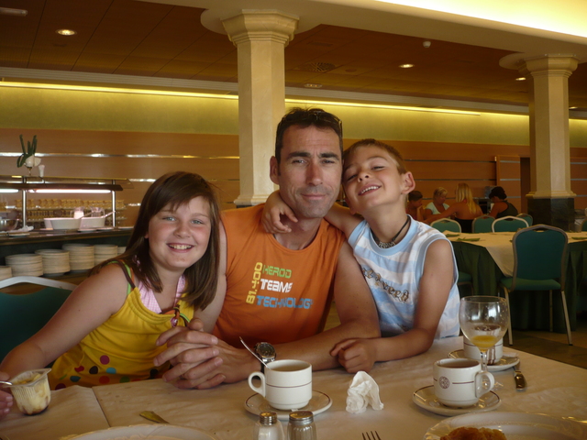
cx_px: 294
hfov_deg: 52.6
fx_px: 594
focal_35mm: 35
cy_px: 220
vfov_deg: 40.7
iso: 100
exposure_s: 1/50
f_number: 2.8
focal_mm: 5.8
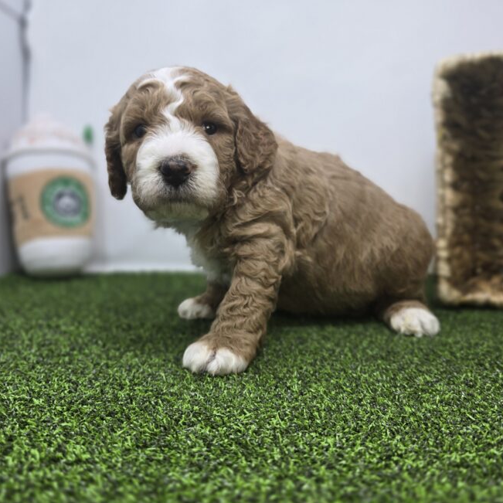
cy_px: 223
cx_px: 257
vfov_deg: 51.0
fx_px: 526
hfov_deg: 51.1
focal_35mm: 32
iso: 50
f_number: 1.7
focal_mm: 6.3
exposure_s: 1/120
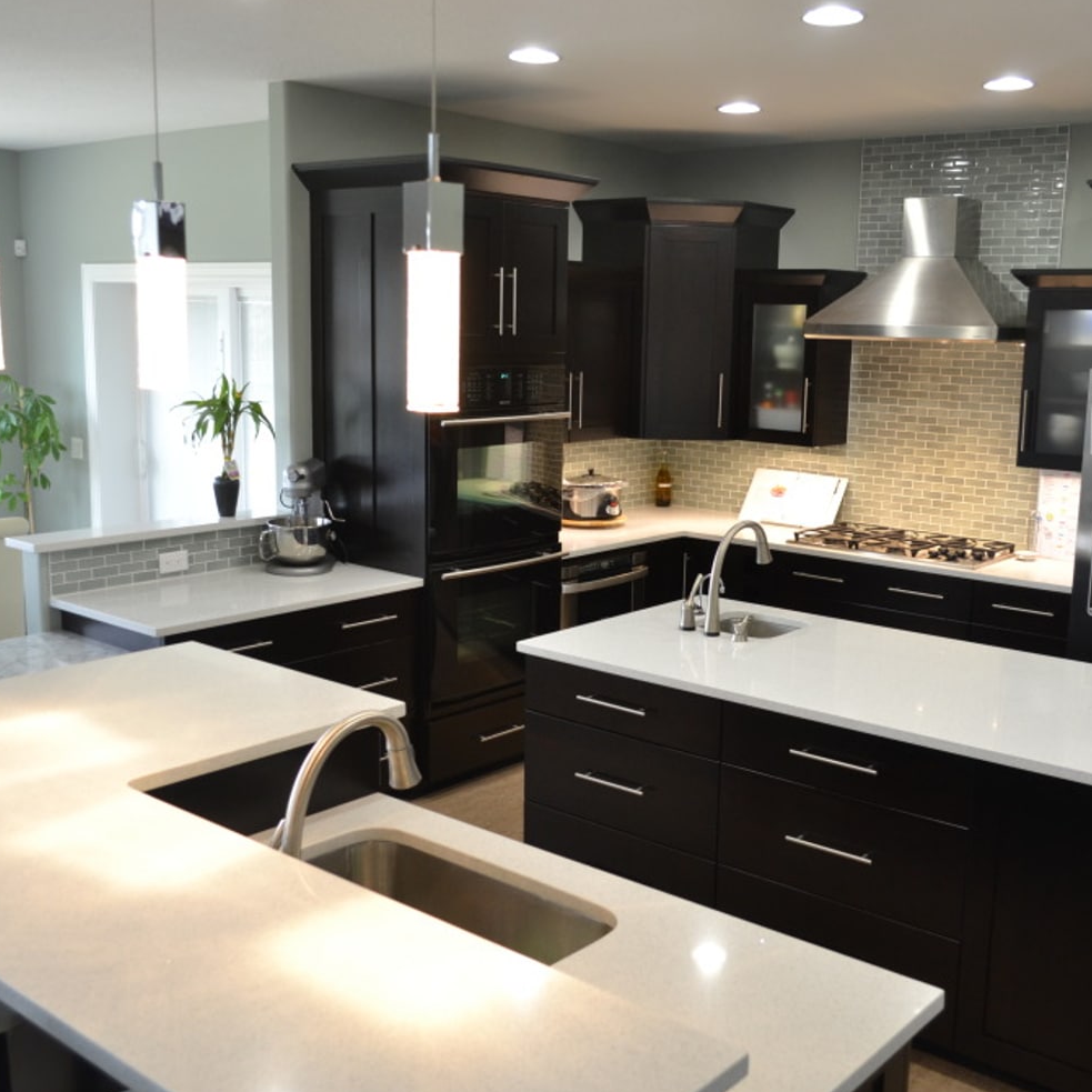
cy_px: 542
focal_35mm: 35
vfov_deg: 47.2
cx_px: 625
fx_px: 1249
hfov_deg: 47.1
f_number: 3.5
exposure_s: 1/25
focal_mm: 18
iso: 400
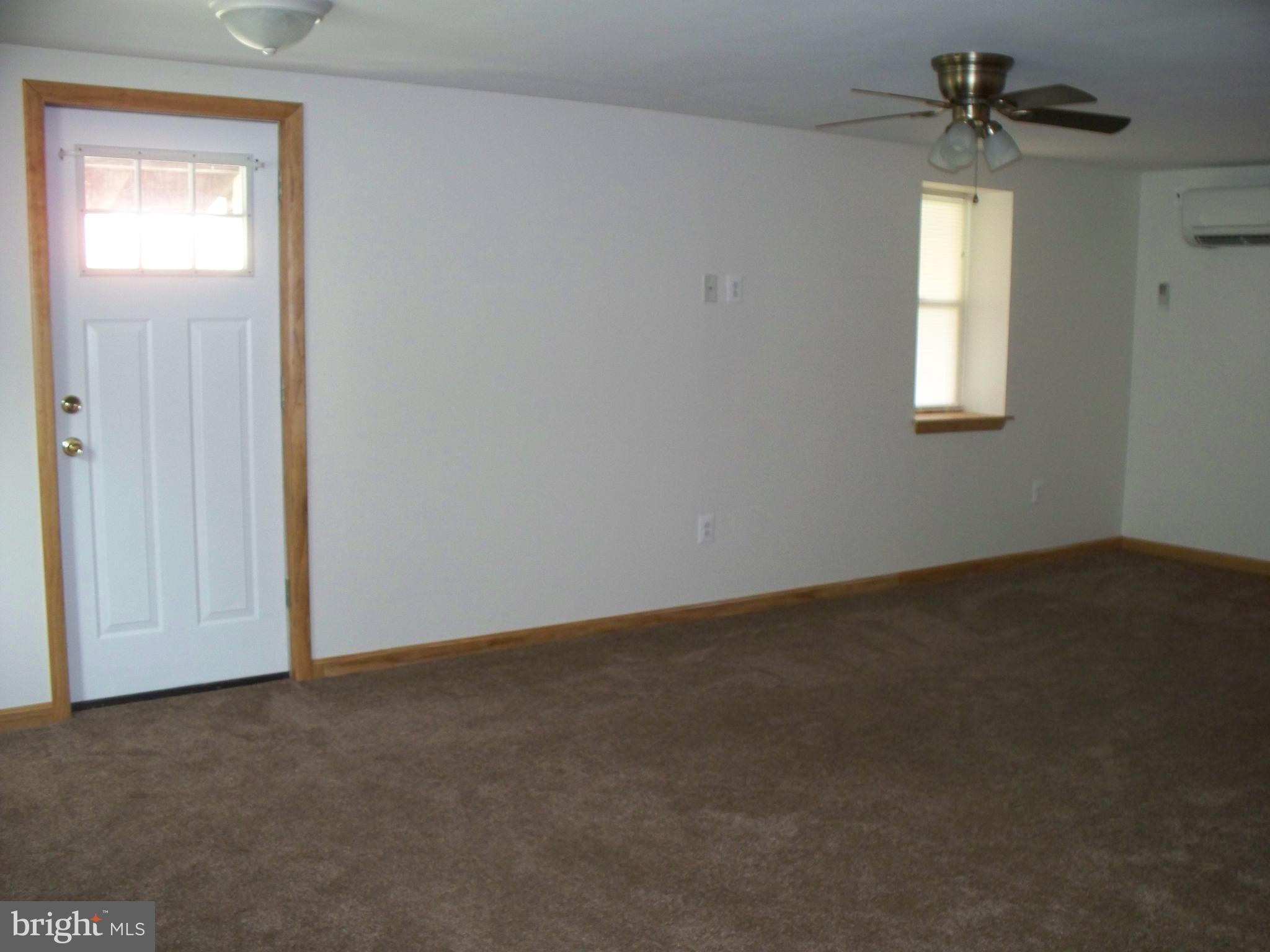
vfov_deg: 39.7
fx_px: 1321
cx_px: 635
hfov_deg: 51.4
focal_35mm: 36
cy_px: 476
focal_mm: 7.54
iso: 200
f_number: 2.8
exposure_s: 1/30
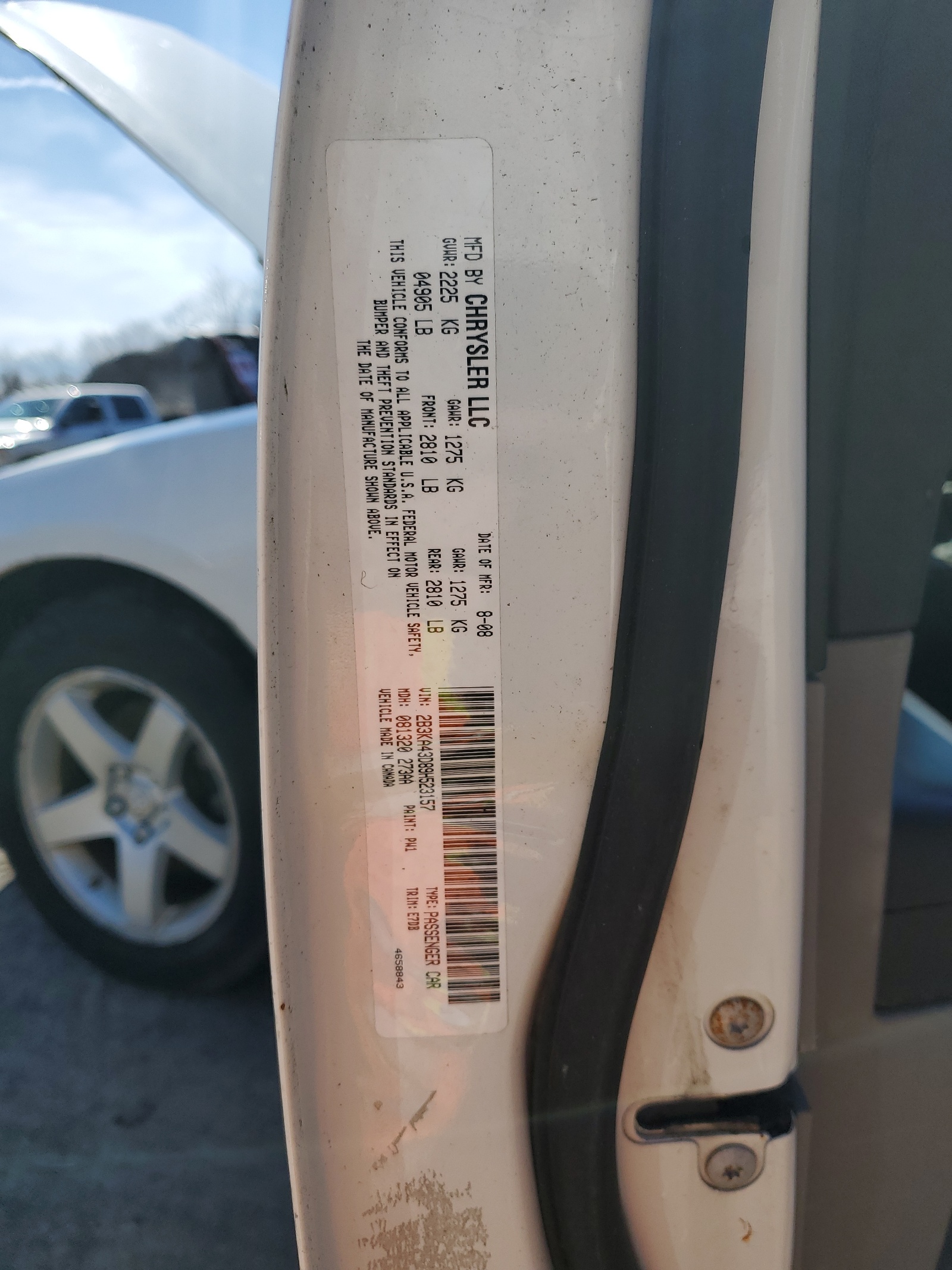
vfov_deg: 67.3
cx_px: 476
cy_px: 635
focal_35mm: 26
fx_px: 953
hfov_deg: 53.1
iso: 50
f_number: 1.5
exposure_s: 1/3333
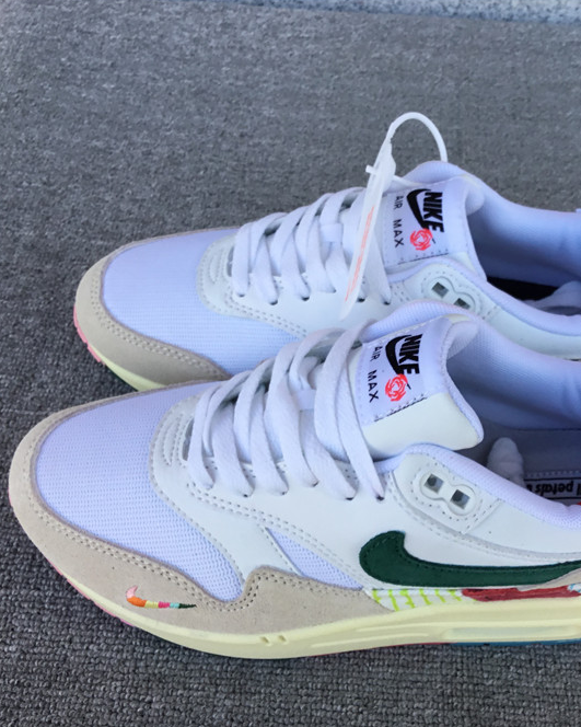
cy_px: 366
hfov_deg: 36.0
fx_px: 881
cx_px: 407
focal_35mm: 41
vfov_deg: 44.8
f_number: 2.4
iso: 25
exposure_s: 1/184
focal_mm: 3.3
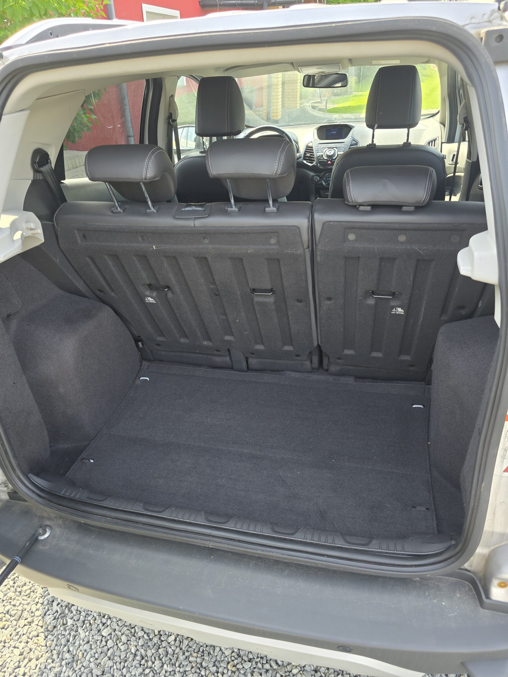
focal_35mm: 23
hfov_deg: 58.9
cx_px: 254
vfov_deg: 73.9
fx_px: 450
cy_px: 338
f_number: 1.7
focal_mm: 6.3
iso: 40
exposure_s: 1/180
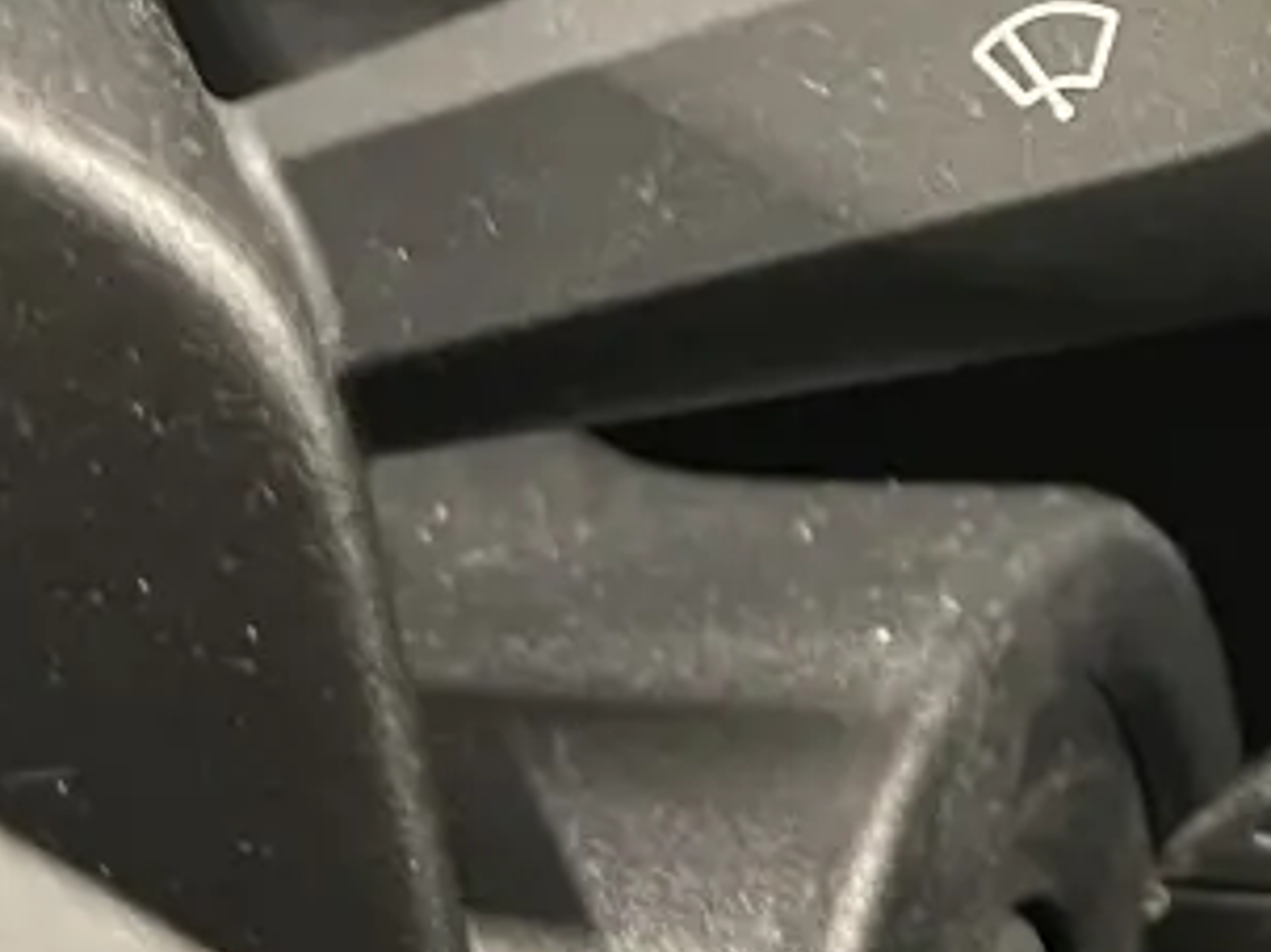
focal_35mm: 119
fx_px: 4368
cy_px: 8
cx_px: 1841
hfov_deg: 15.4
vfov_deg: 12.3
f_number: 1.6
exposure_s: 1/25
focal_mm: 5.1
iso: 500
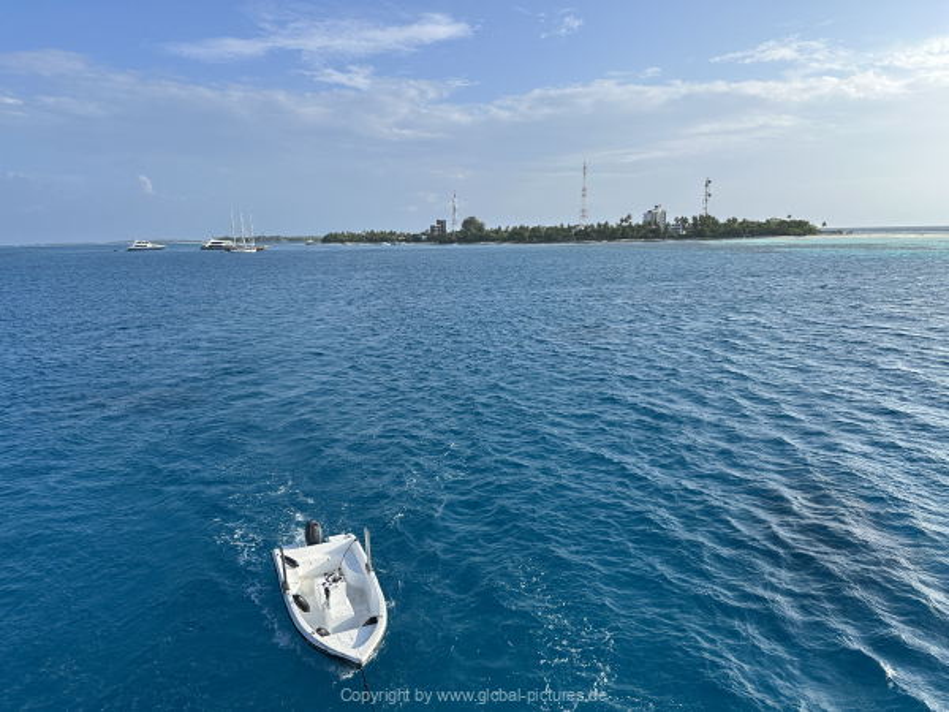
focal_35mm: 24
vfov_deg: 56.8
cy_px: 356
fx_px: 658
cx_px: 474
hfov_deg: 71.6
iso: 80
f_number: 1.78
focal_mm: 6.86
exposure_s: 1/4016
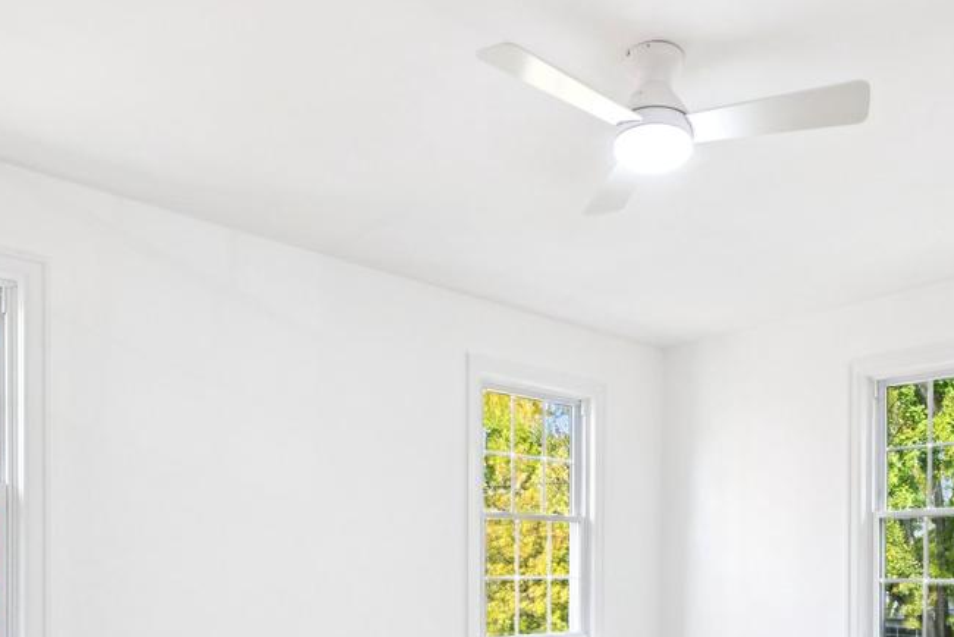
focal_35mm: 31
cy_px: 583
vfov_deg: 39.1
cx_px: 569
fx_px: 822
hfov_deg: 59.8
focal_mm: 14
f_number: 9
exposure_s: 1/60
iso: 250
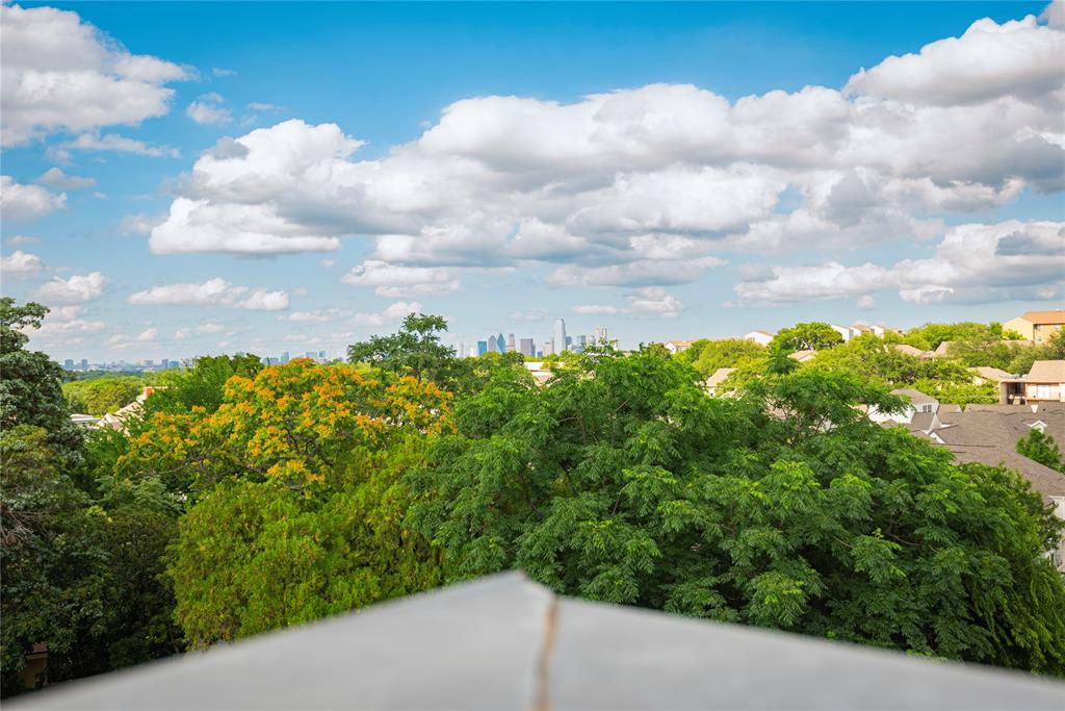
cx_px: 532
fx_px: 1035
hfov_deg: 54.4
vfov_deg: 37.9
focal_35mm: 35
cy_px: 356
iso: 100
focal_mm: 35
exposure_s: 1/160
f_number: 7.1
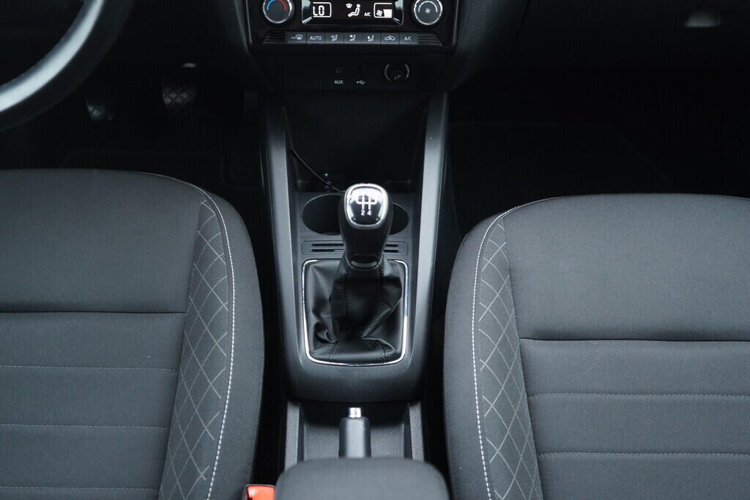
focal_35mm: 36
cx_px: 375
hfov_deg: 53.1
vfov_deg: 36.9
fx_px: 750
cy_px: 250
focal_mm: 24
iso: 640
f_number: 2.8
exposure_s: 1/40
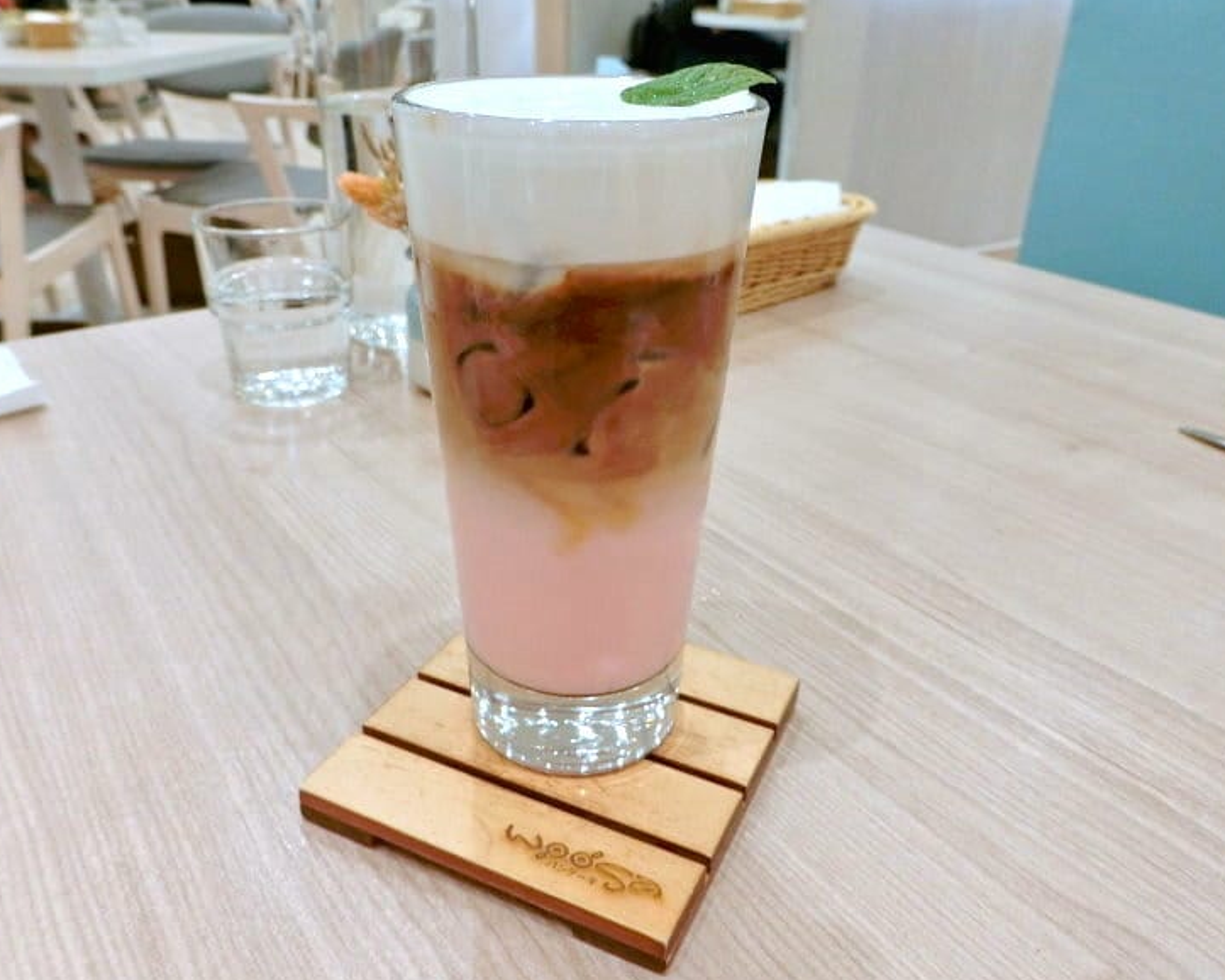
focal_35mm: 27
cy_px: 495
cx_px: 598
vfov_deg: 53.2
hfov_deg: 64.1
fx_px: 979
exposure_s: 1/125
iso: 320
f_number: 2.8
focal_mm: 5.4
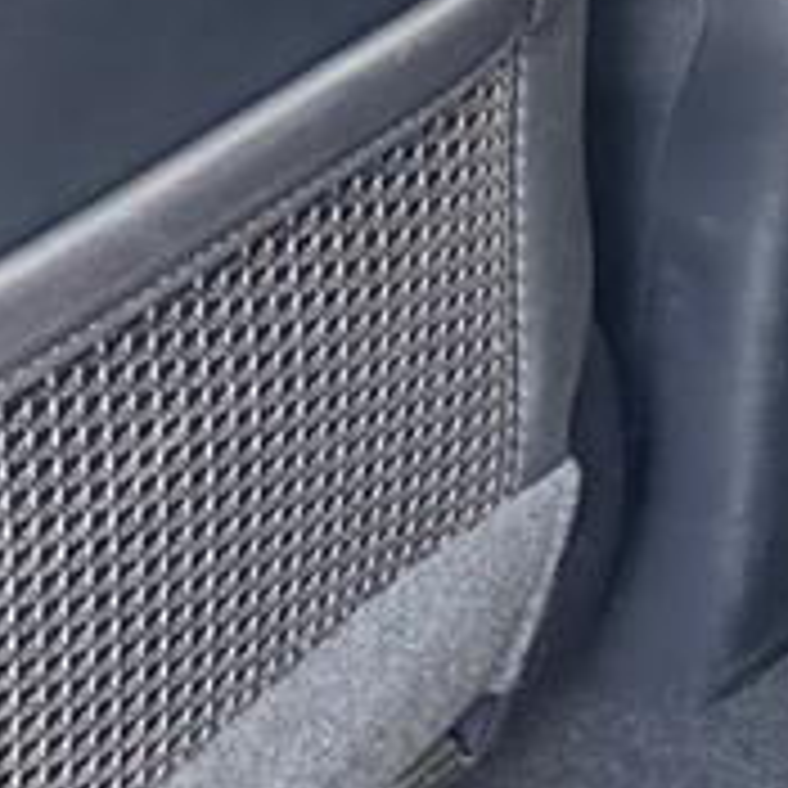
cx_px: 1211
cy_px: 0
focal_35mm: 155
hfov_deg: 10.8
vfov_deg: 11.2
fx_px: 3992
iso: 250
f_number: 1.78
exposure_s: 1/60
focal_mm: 6.76
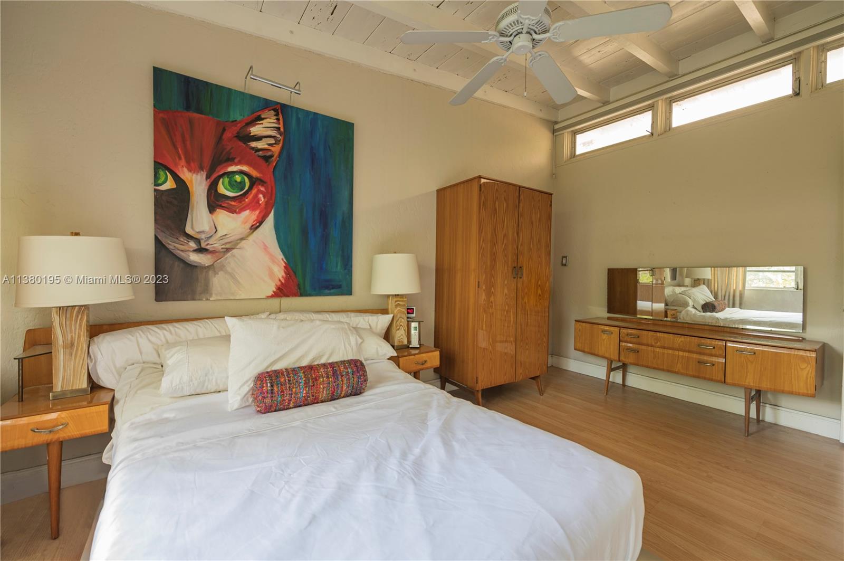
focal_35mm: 14
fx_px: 328
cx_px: 422
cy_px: 280
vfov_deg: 81.1
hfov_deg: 104.3
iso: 100
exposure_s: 1/2.5
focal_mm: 14
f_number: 5.6
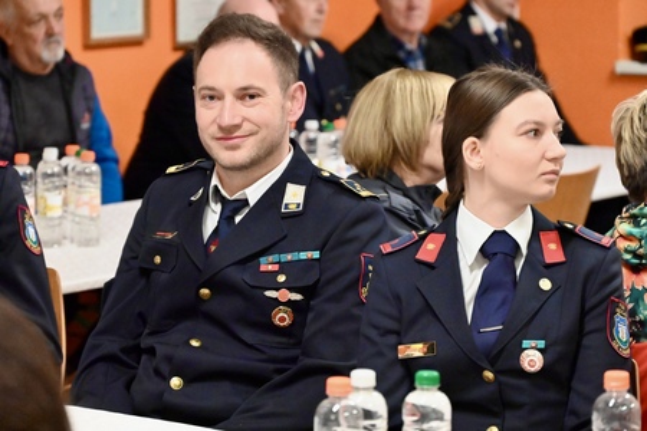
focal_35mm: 145
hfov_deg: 14.2
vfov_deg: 9.5
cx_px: 324
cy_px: 216
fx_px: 2606
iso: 14400
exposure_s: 1/125
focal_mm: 145
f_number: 6.3
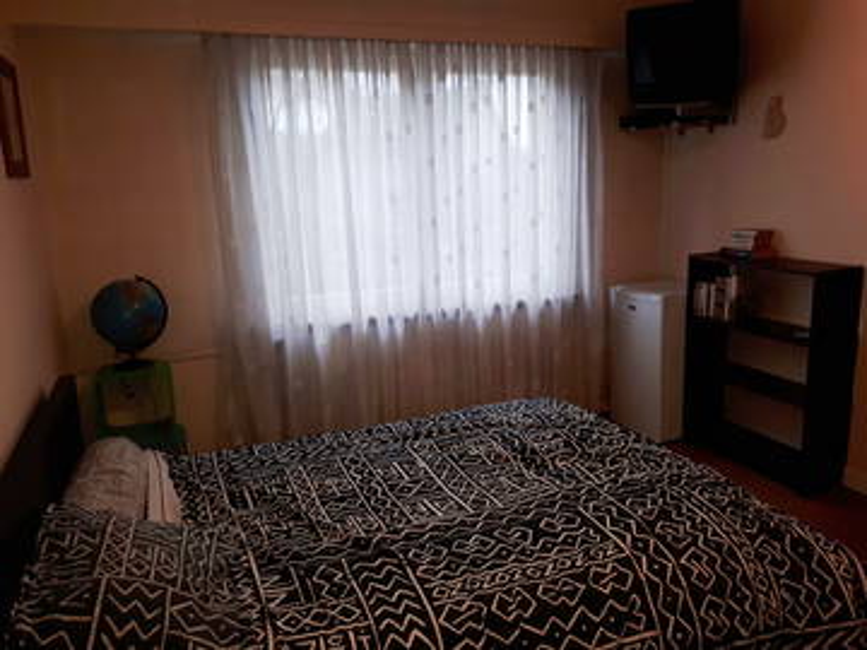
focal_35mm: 27
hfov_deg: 65.3
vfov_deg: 51.4
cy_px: 325
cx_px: 434
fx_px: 676
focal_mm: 3.6
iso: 50
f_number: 1.9
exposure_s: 1/33
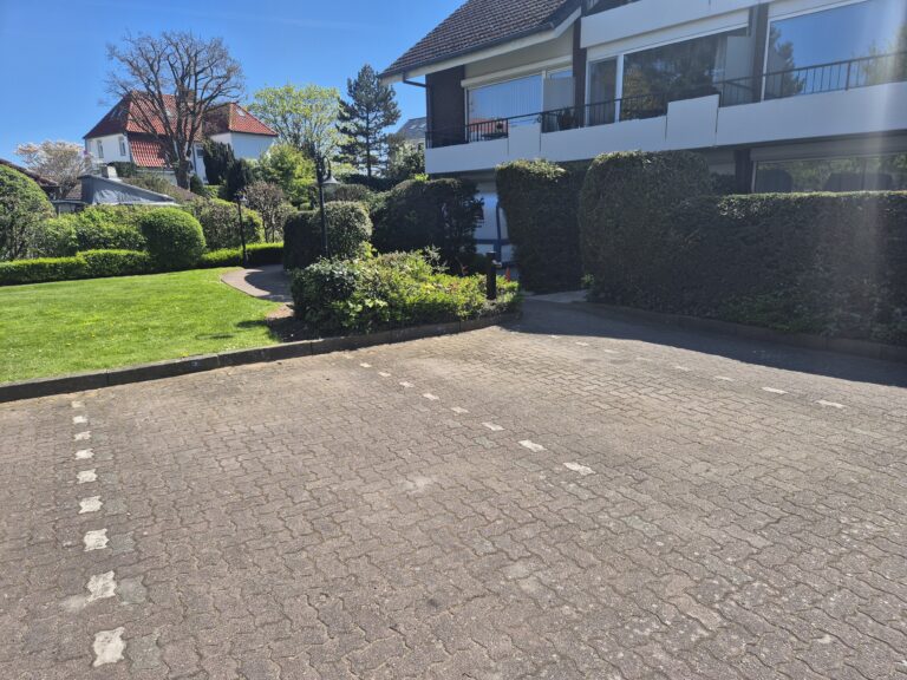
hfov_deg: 73.9
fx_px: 603
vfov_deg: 58.9
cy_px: 340
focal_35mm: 23
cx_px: 454
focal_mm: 5.4
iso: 25
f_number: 1.8
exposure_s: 1/1104
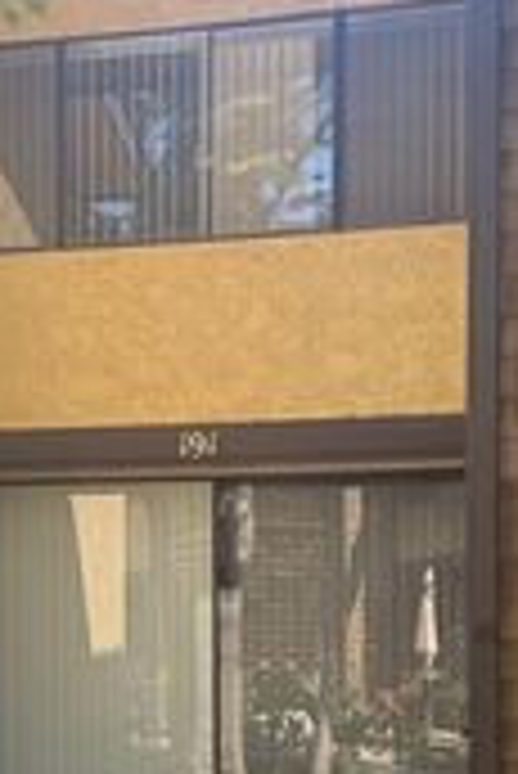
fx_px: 1852
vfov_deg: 23.2
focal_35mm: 86
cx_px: 72
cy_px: 637
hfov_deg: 15.8
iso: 100
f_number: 1.78
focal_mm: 6.76
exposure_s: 1/584
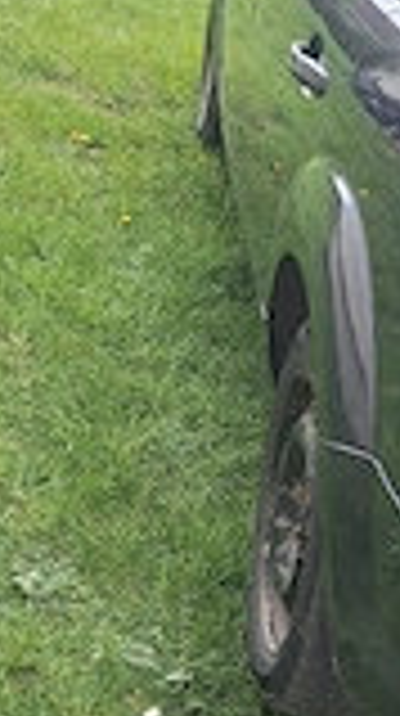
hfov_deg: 18.1
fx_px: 1192
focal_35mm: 63
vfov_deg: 33.1
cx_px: 481
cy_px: 477
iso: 40
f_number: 1.8
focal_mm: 5.54
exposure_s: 1/294
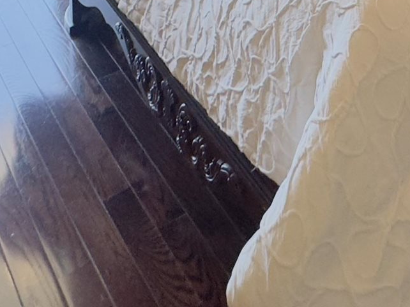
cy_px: -367
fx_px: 793
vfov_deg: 15.5
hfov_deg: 26.9
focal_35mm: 67
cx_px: 439
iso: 125
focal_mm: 2.22
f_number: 2.2
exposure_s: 1/120
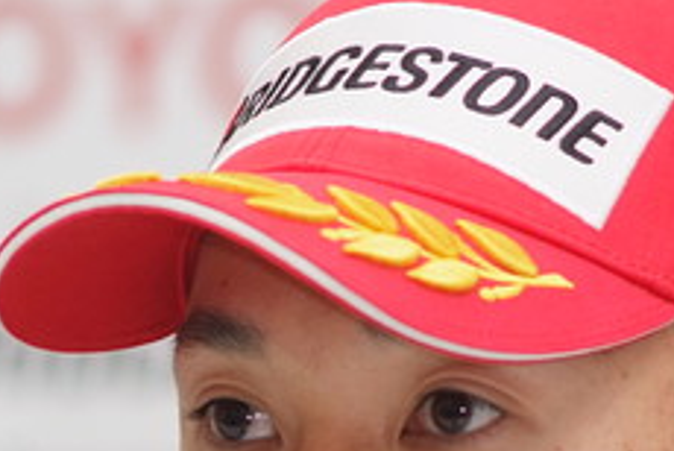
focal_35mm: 844
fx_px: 15821
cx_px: 355
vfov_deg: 1.6
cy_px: 580
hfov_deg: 2.4
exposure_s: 1/125
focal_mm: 180
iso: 200
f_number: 2.8
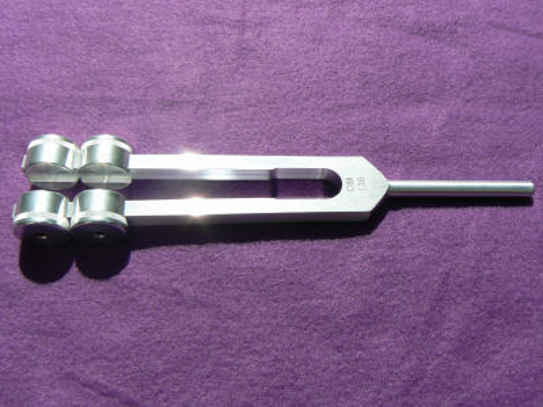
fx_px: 565
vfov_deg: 39.7
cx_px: 272
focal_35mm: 36
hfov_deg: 51.4
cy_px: 204
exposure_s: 1/400
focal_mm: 6
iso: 80
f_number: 7.1
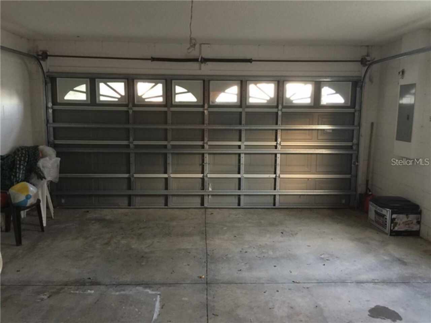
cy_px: 162
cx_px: 216
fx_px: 361
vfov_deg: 48.2
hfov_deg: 61.7
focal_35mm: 29
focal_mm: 4.15
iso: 64
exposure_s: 1/4
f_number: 2.2
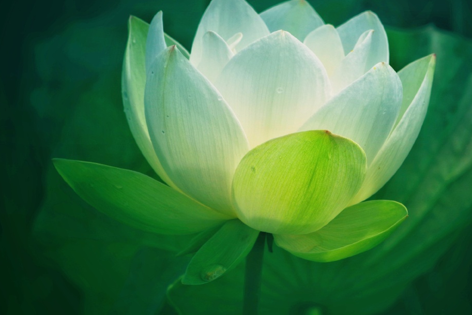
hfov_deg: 5.0
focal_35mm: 414
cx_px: 300
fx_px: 5428
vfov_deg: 3.3
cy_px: 128
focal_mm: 210
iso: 200
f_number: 8
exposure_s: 1/1000
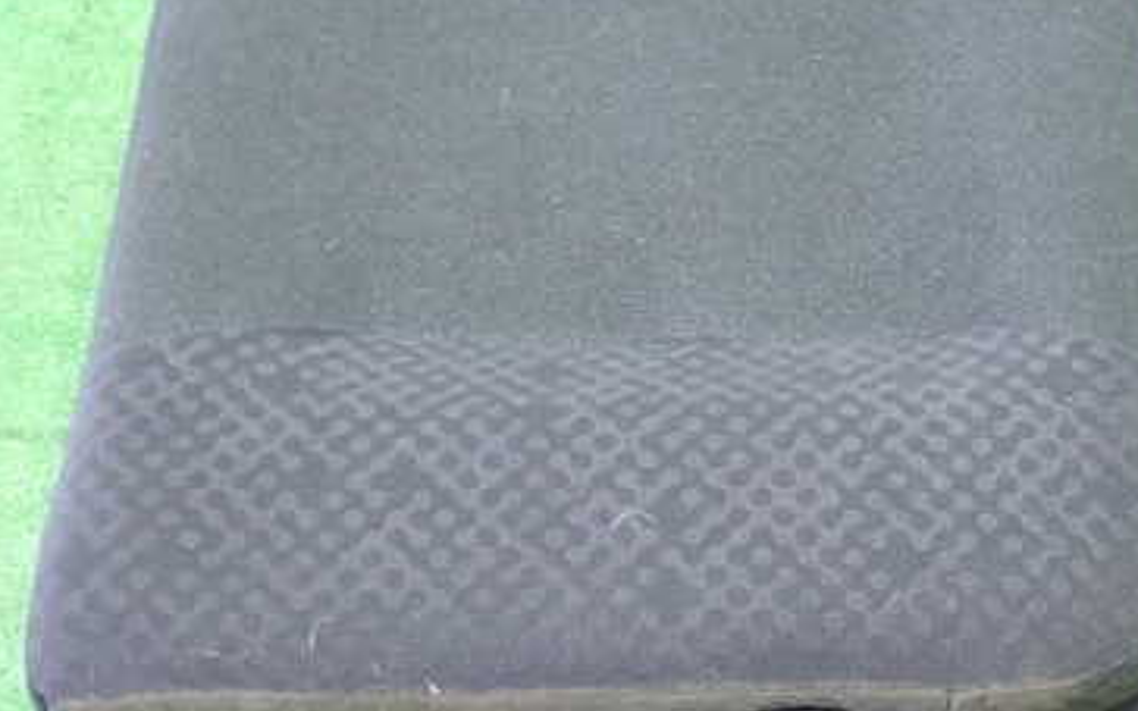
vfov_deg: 20.6
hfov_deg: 32.3
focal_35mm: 63
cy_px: 392
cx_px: 709
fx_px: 1954
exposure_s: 1/15
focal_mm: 6.37
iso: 800
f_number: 2.5
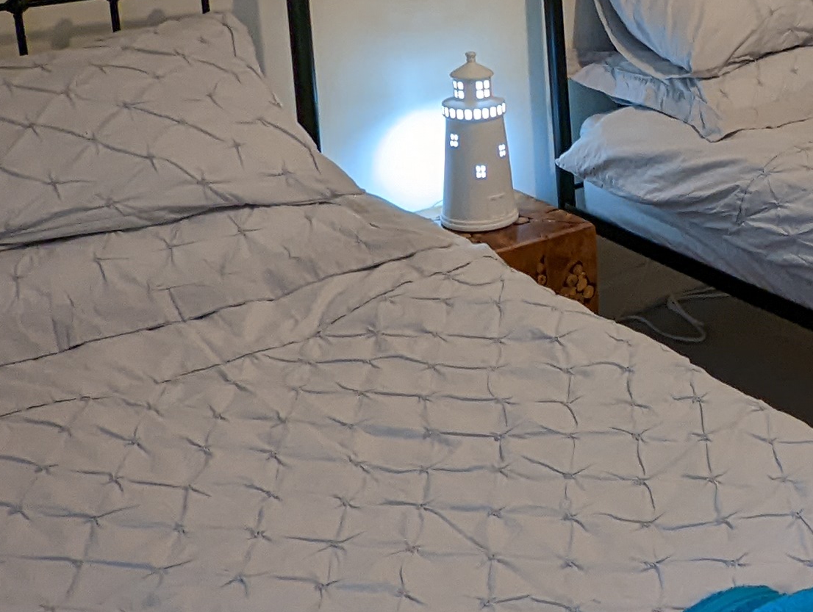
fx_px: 1388
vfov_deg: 24.4
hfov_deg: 30.4
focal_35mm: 59
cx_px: 812
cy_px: 98
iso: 266
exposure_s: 1/31.7
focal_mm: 2.35
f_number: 2.2
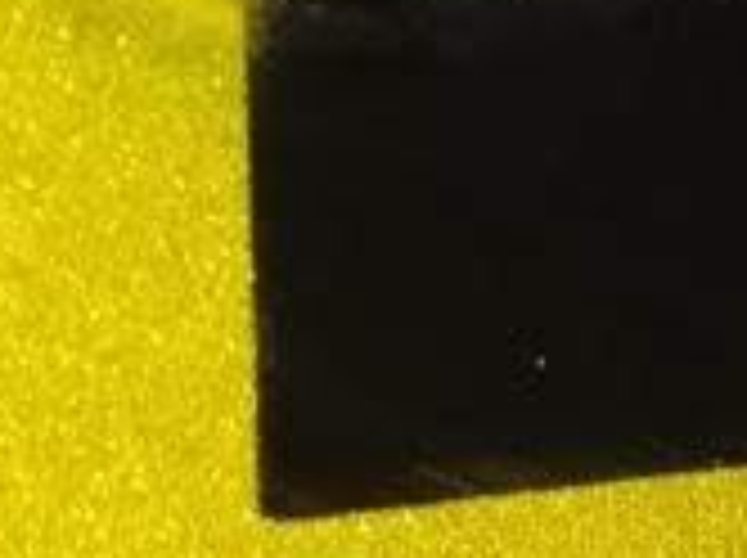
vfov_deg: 6.7
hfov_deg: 9.2
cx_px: 220
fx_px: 4654
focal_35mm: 216
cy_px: -356
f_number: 2.4
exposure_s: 1/40
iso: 64
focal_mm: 4.3
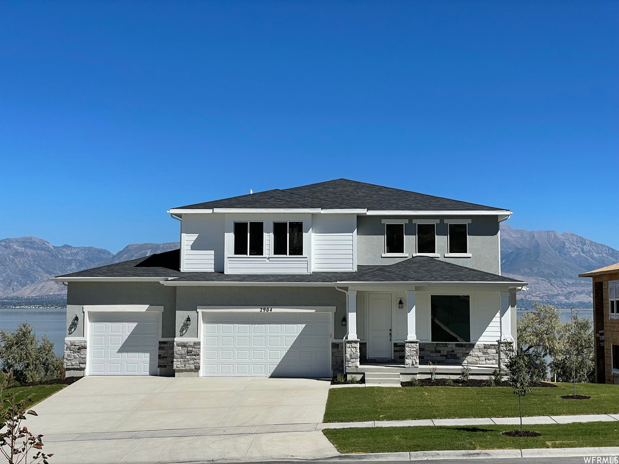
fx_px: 930
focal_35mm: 52
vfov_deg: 28.0
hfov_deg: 36.8
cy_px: 232
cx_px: 310
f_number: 2
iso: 25
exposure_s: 1/2994
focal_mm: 6
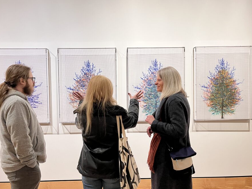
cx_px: 119
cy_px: 99
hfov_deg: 59.9
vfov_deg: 46.8
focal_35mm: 30
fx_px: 218
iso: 250
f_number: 1.6
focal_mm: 5.1
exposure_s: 1/60
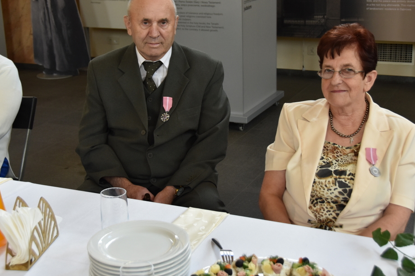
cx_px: 222
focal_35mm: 61
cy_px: 102
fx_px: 699
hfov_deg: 33.1
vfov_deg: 22.3
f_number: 4
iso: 900
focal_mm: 31
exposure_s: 1/50
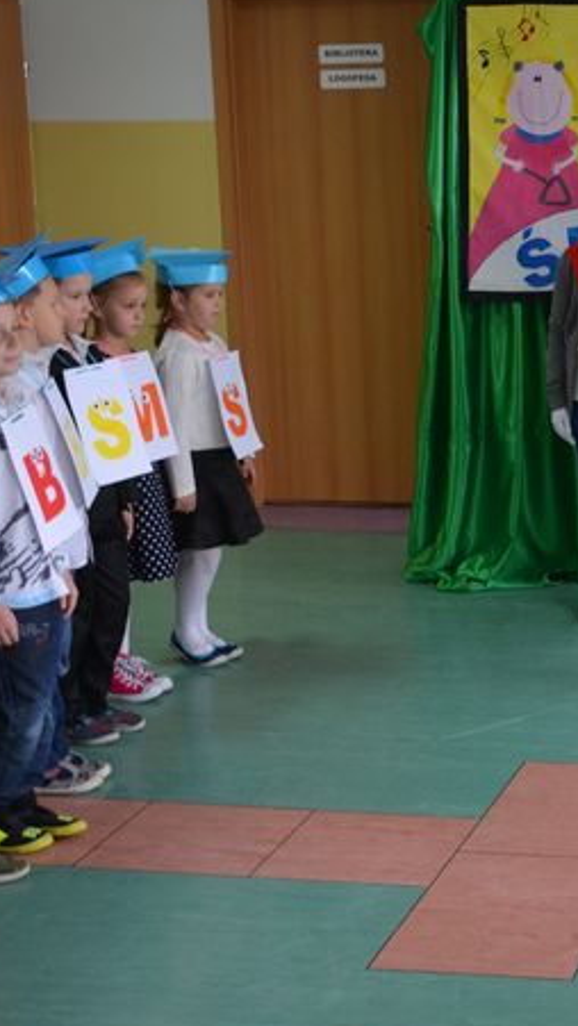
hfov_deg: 16.5
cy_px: 469
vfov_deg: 30.5
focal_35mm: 69
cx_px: 769
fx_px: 1878
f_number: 3.8
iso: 400
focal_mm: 22
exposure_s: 1/40
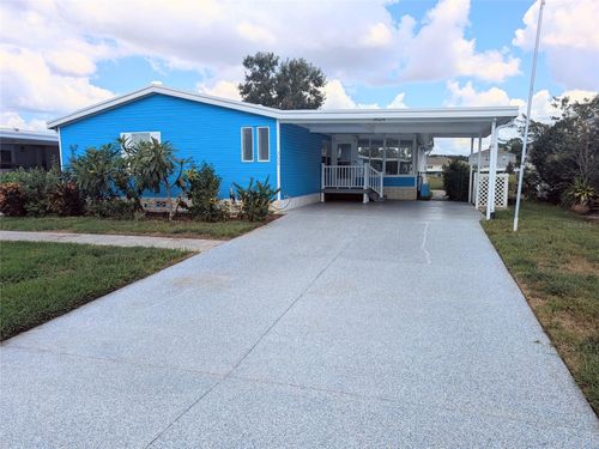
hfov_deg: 71.6
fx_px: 415
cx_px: 300
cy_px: 224
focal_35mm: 24
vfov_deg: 56.8
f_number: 1.85
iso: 43
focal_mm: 6.81
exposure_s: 1/2358
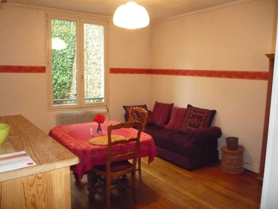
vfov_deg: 46.8
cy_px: 104
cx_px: 139
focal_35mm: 30
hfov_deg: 60.0
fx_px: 241
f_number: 3.3
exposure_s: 1/30
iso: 1600
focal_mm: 5.2
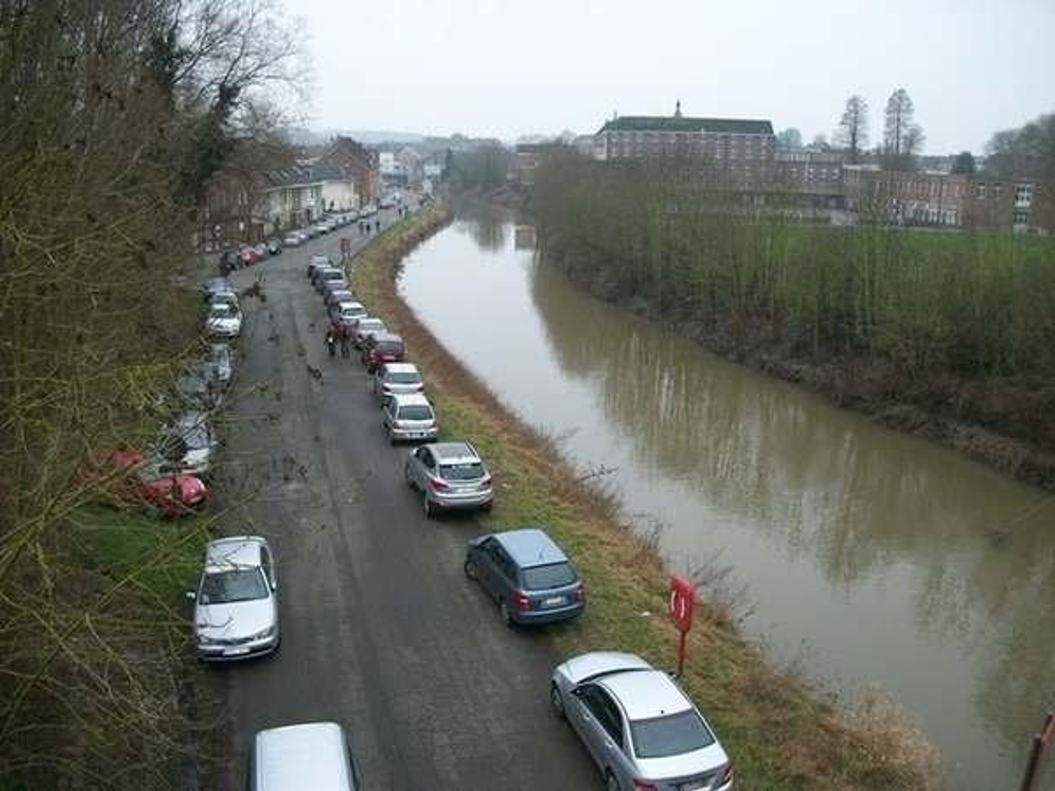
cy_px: 396
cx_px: 528
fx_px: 975
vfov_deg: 44.2
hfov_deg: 56.8
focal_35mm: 32
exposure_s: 1/60
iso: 80
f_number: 2.9
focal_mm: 5.7
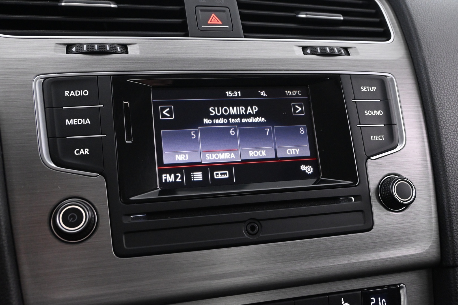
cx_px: 229
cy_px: 152
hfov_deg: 56.1
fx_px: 429
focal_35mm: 34
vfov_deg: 39.1
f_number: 5.6
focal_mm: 22.5
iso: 2500
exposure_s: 1/13
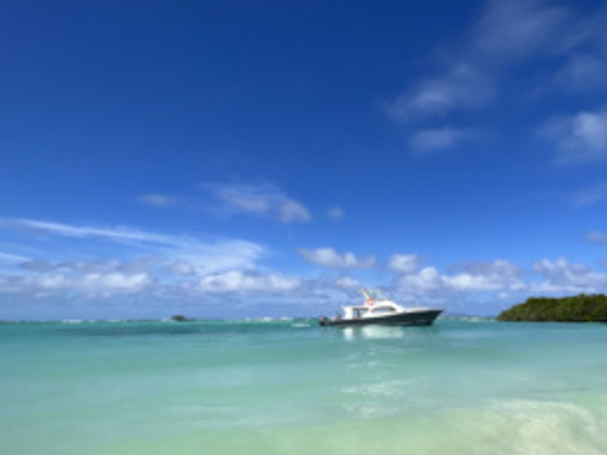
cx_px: 397
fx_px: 351
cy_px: 315
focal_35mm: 20
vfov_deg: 63.7
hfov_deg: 79.5
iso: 32
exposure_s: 1/3040
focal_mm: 1.57
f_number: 1.8
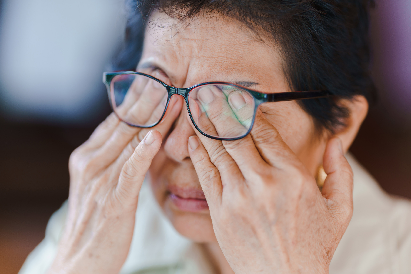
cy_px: 137
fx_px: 970
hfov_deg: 23.9
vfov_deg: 16.1
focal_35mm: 85
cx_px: 206
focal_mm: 85
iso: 100
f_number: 1.4
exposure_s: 1/200
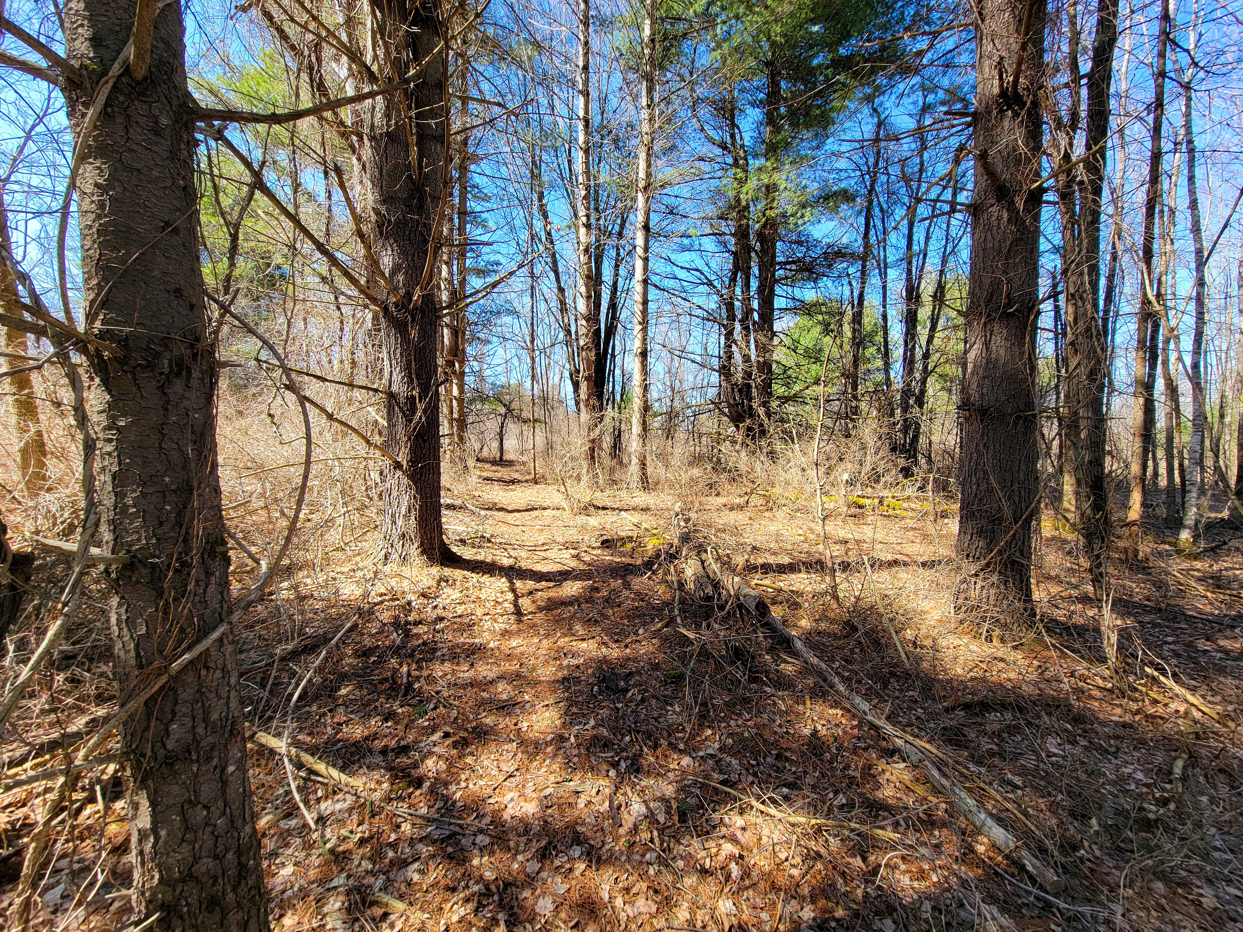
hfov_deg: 106.2
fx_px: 467
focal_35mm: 13
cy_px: 466
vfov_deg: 89.9
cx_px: 622
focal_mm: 2.2
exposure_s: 1/300
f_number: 2.2
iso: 50
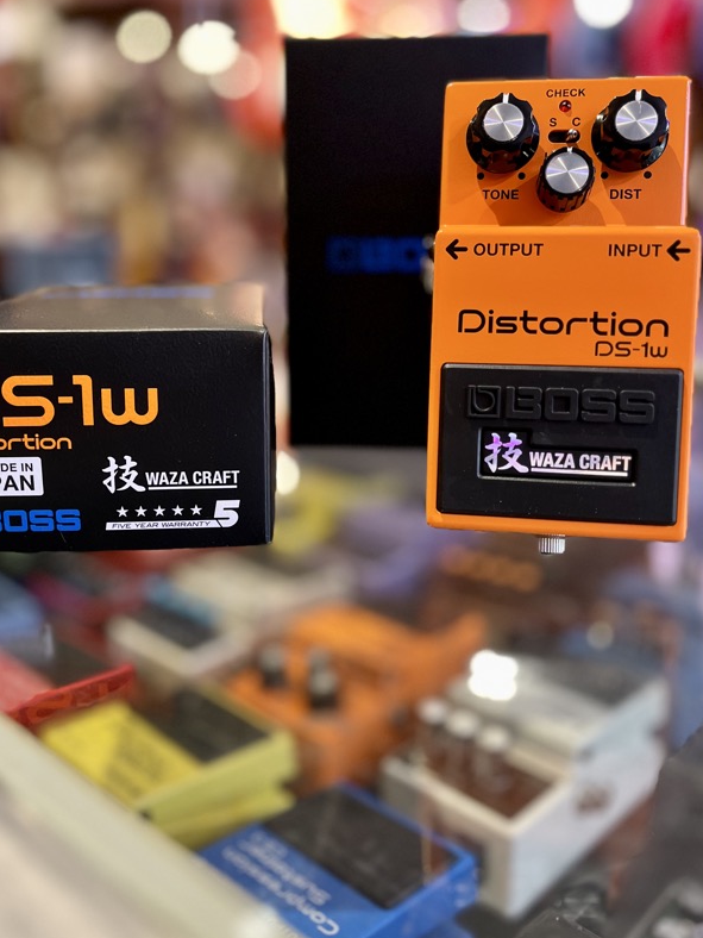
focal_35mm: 33
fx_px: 894
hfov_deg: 42.9
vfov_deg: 55.2
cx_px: 312
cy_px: 418
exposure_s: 1/60
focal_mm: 5.1
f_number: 1.6
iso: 250
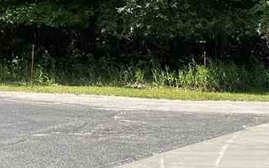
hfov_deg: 21.0
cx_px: 30
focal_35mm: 97
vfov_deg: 12.3
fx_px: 711
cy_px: -137
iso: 80
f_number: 1.78
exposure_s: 1/2591
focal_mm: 6.86
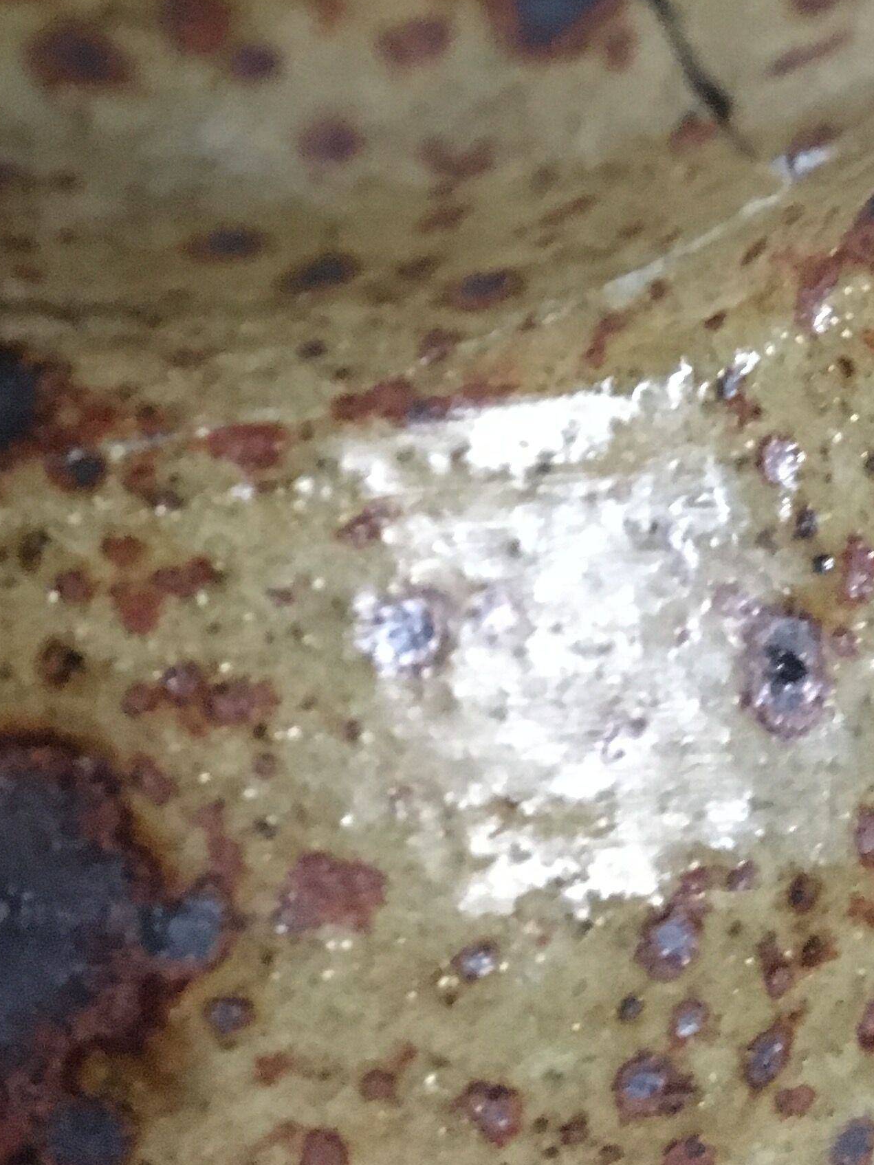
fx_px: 2323
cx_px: 110
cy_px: -159
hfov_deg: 20.9
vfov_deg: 25.8
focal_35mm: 69
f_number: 2.2
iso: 320
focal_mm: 4.15
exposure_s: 1/17
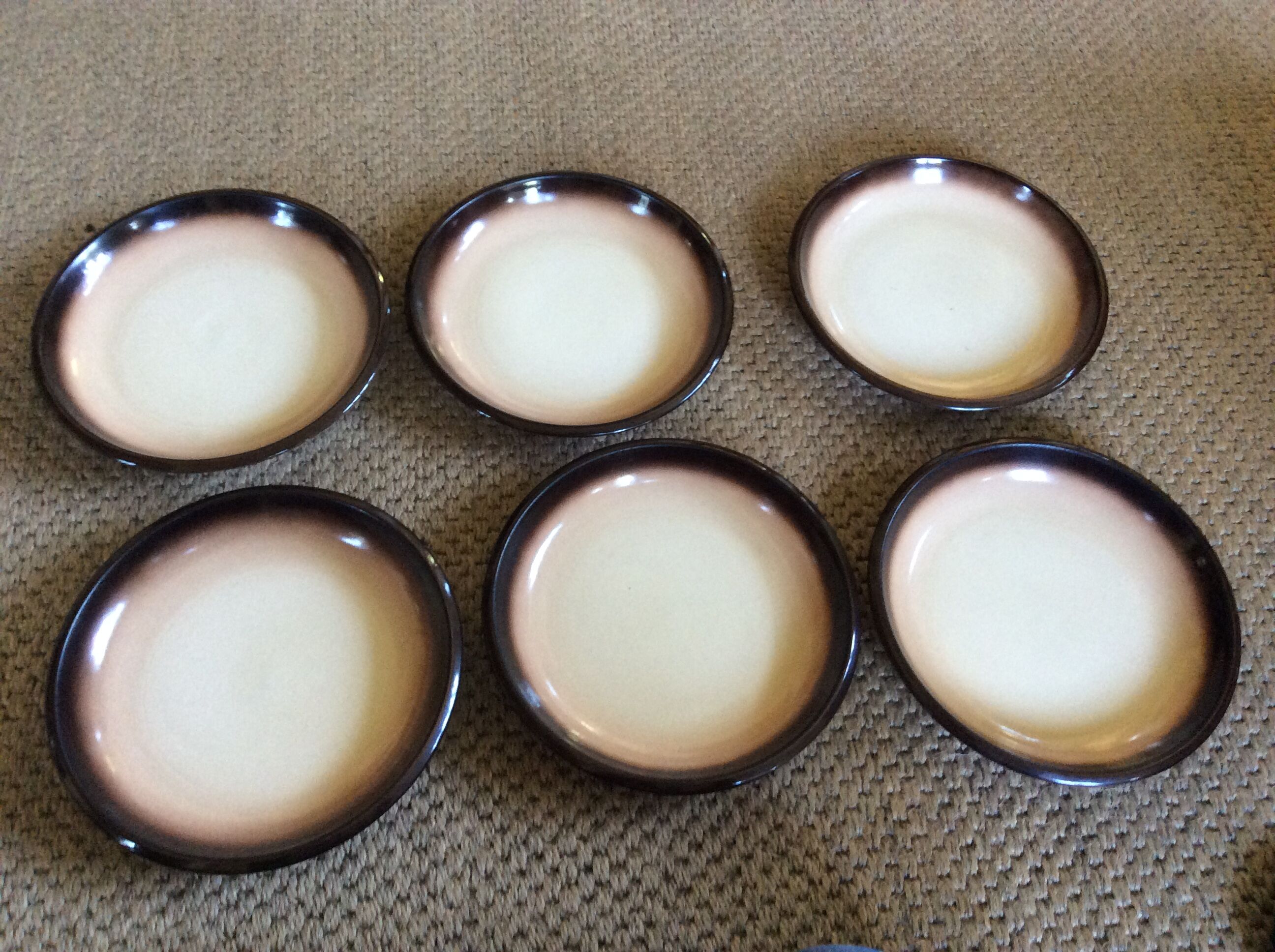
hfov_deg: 56.9
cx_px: 638
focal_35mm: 32
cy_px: 476
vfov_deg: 44.1
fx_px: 1177
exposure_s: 1/24
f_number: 2.4
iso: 160
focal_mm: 3.3
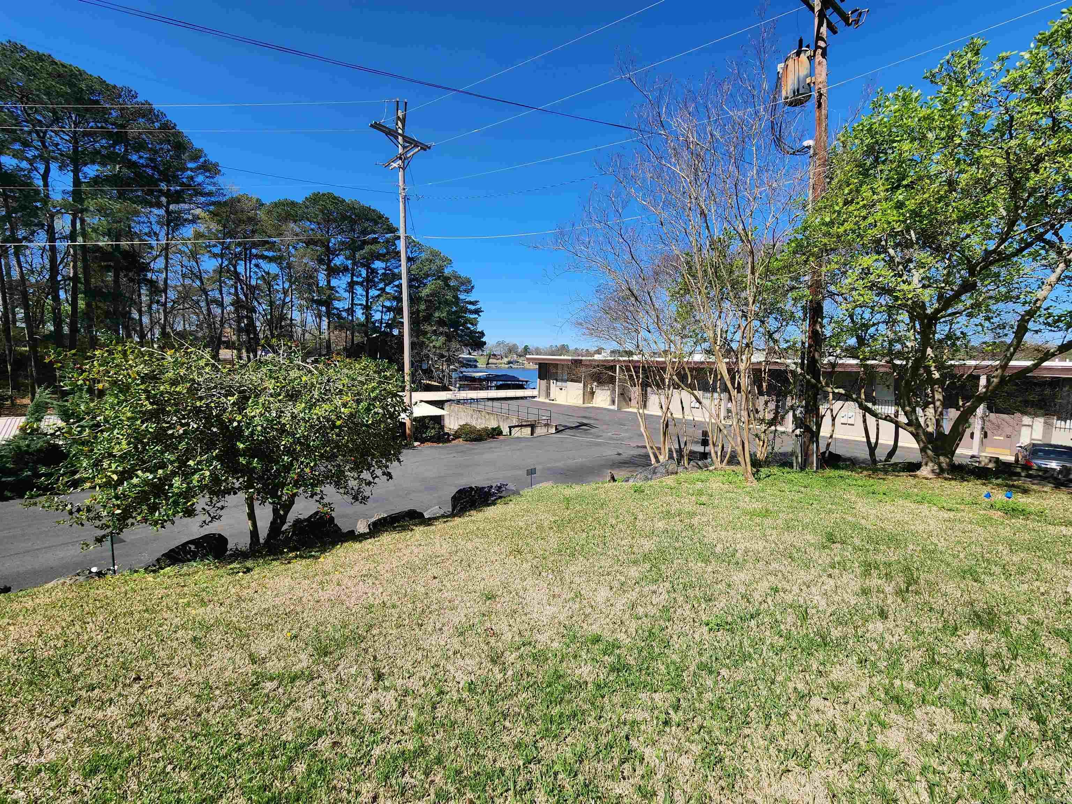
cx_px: 536
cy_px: 402
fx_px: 403
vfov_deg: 89.9
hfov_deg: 106.2
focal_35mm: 13
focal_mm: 2.2
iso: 50
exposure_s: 1/1686
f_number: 2.2
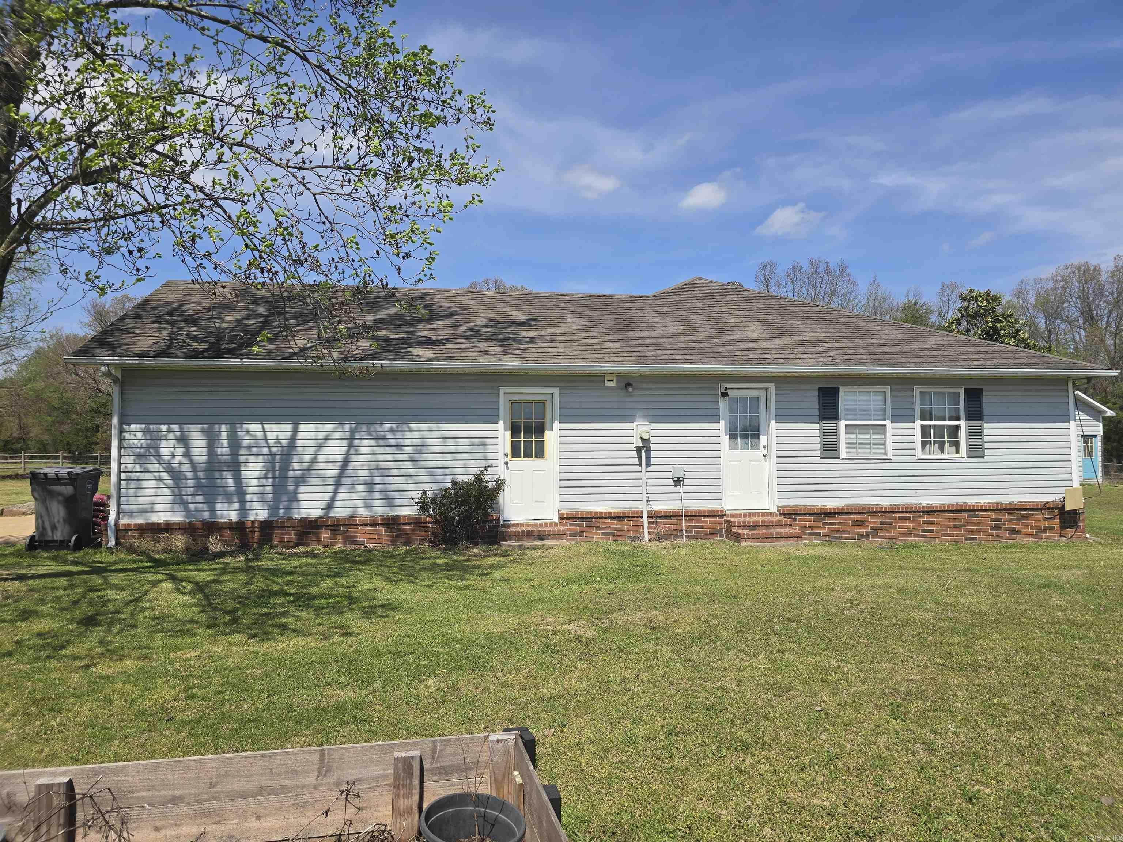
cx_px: 562
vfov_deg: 58.9
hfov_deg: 73.9
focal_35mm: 23
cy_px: 421
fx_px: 746
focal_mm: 6.3
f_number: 1.7
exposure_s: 1/1033
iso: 12
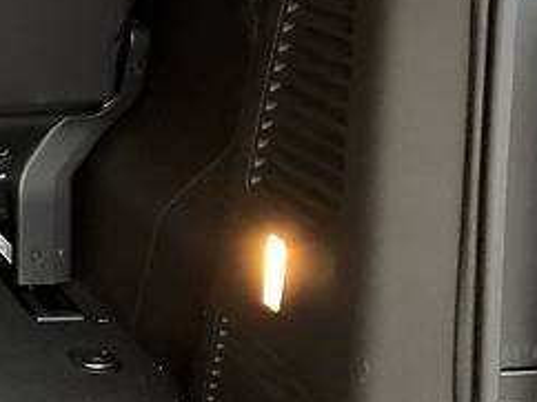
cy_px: 82
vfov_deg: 17.0
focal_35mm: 86
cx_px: -326
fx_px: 1333
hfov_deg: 19.2
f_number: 1.8
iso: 800
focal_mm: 4.2
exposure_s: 1/25
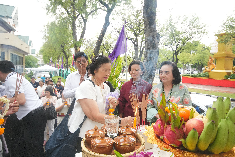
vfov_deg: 56.1
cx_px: 118
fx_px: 147
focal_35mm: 22
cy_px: 78
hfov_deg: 77.3
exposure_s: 1/800
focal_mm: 15
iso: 2500
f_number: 9
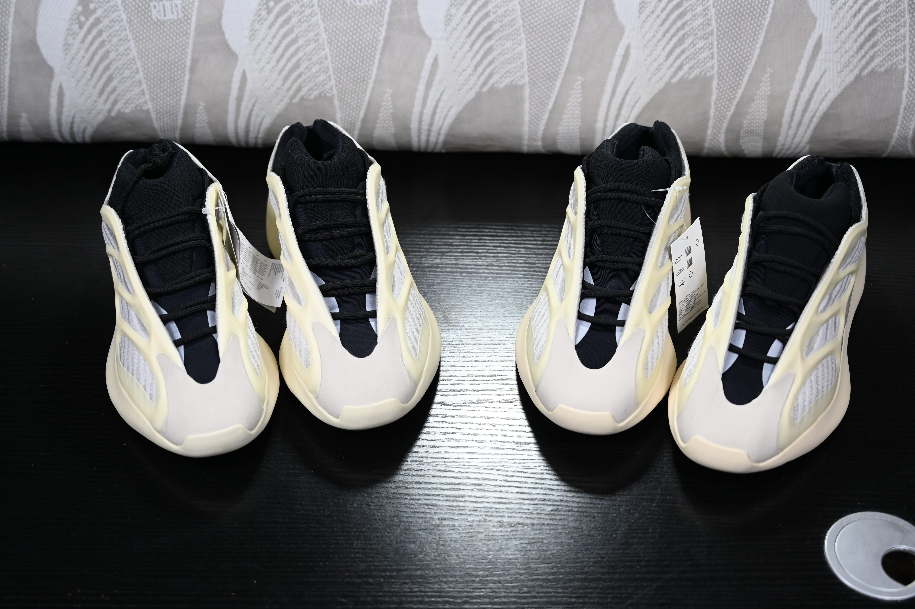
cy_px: 304
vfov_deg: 27.0
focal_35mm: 50
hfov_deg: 39.6
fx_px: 1270
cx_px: 458
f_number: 4
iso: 500
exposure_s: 1/250
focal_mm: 50
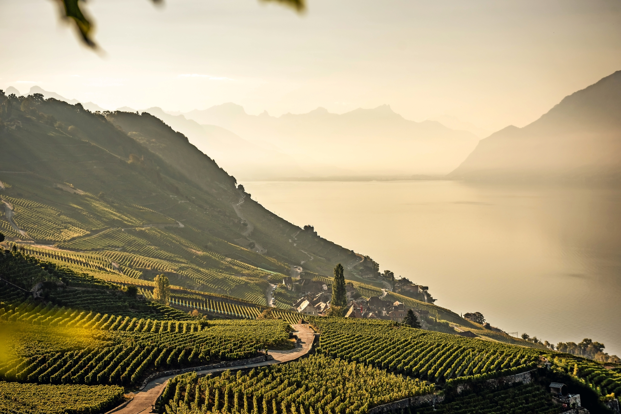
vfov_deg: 21.9
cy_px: 207
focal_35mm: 62
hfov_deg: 32.4
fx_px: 1070
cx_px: 310
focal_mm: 62
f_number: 4.5
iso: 100
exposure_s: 1/2500
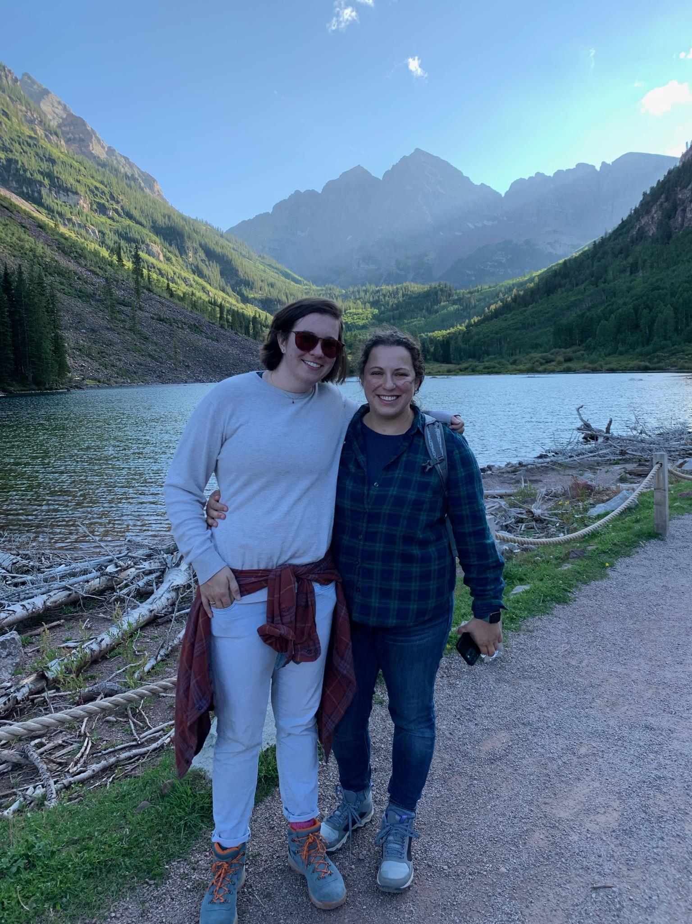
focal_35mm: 26
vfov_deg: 67.3
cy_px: 462
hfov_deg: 53.0
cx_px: 346
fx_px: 693
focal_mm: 4.25
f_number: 1.8
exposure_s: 1/259
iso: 25
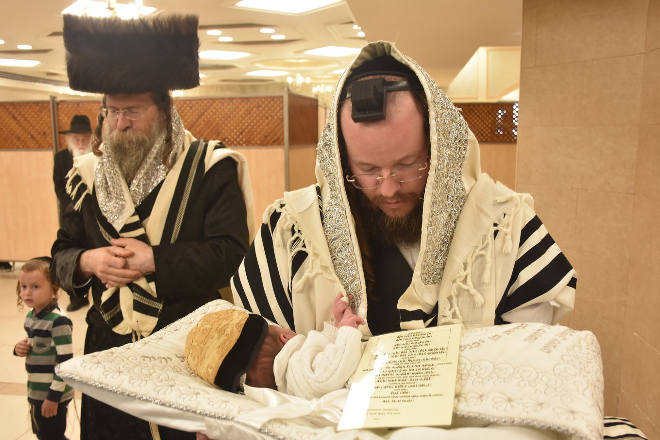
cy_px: 226
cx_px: 326
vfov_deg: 38.9
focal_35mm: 34
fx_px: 623
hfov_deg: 55.8
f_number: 5.6
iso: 1000
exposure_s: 1/60
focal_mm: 22
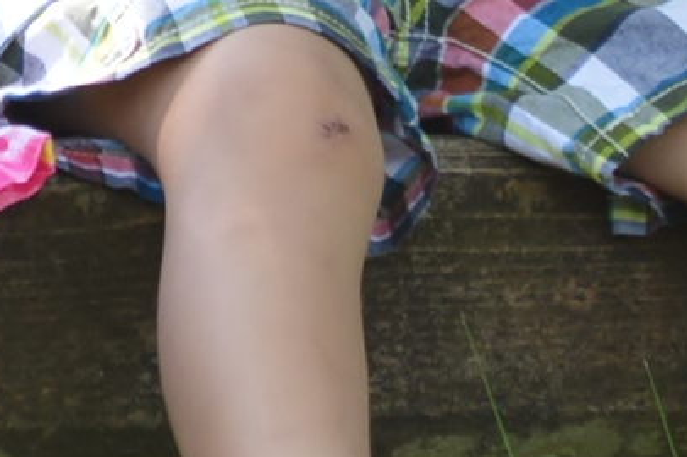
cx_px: -807
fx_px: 28634
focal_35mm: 1502
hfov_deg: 1.4
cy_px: -677
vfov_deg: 0.9
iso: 200
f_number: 5
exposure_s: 1/160
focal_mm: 135
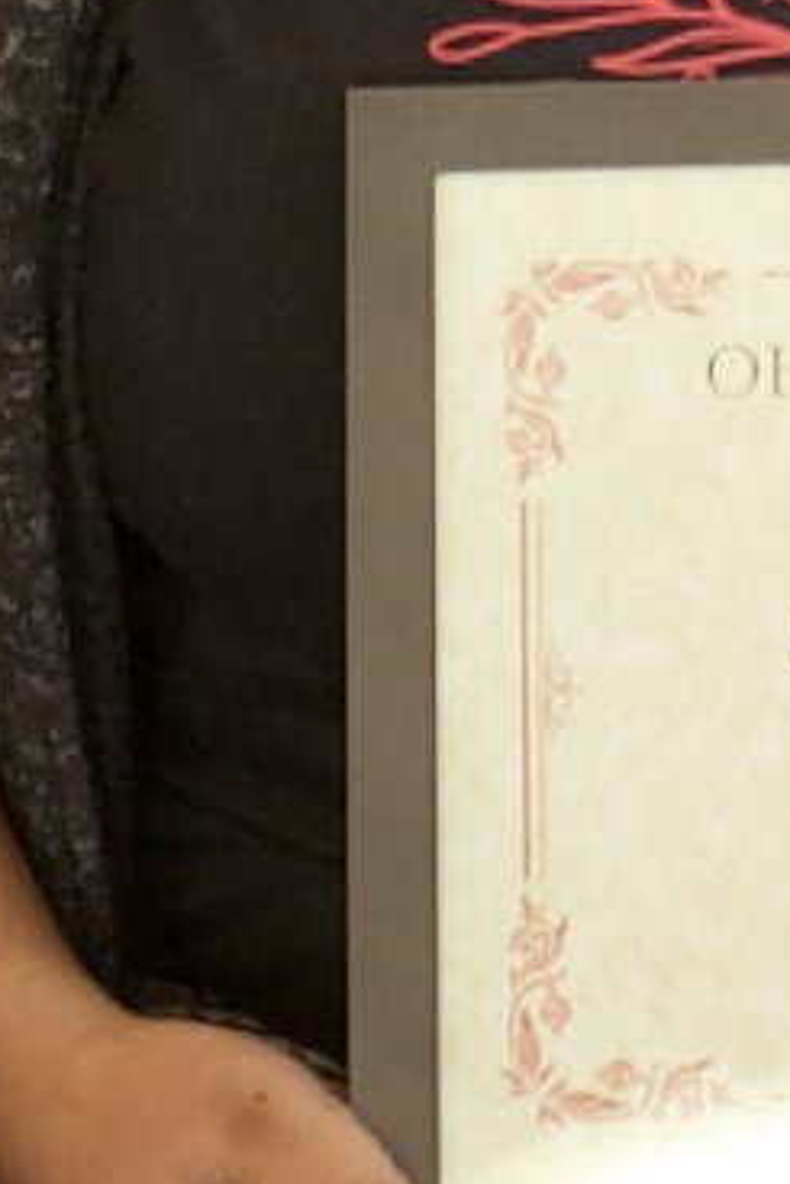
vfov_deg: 3.5
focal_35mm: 579
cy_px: -1981
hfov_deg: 2.3
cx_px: 3157
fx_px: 19039
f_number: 4
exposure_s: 1/15
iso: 250
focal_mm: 50
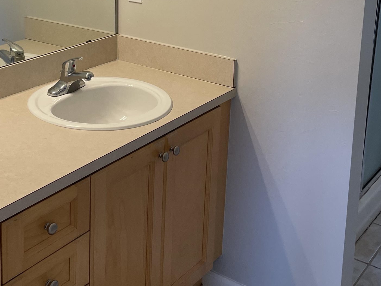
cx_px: 152
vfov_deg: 24.8
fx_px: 627
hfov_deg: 33.7
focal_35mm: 57
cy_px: 18
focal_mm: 4.2
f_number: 1.6
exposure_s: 1/120
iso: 100
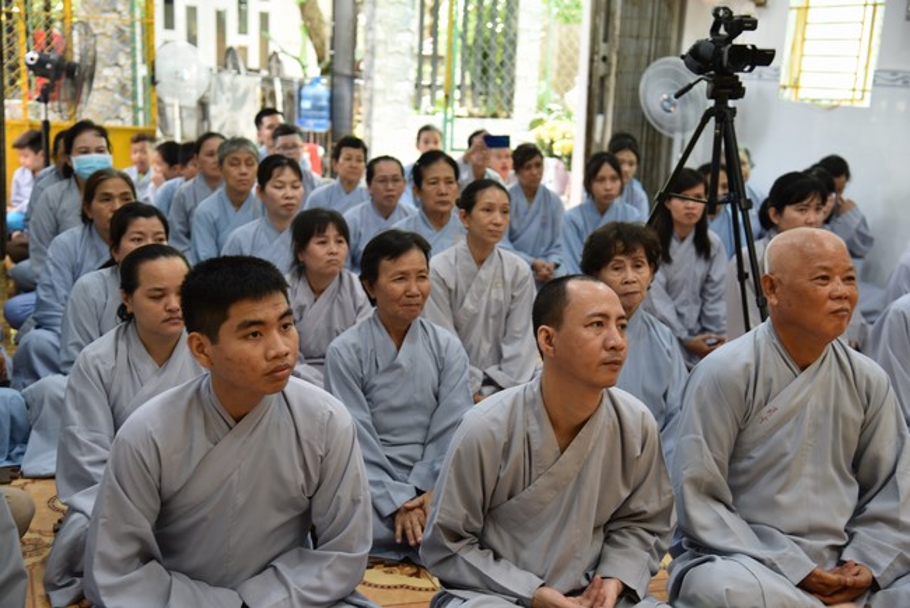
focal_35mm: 52
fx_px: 1315
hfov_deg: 38.2
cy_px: 304
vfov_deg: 26.0
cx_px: 455
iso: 450
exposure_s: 1/60
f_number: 4
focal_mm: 52
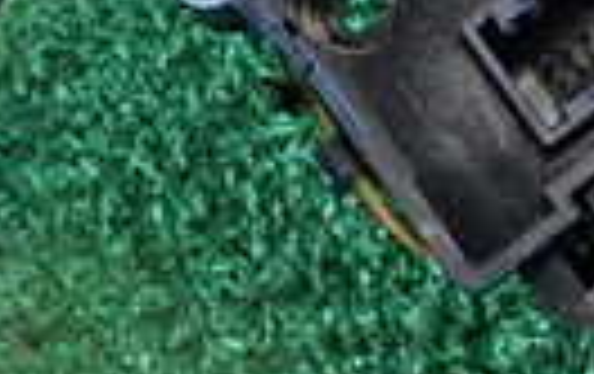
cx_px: 518
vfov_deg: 6.9
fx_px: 2968
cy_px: -446
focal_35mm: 183
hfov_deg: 11.4
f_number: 2.7
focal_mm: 6.83
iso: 500
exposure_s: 1/40
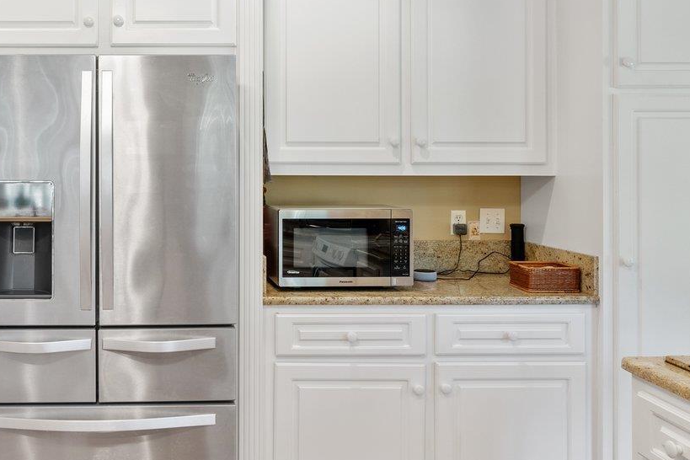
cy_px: 165
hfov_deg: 46.8
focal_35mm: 40
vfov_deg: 33.2
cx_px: 177
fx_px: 767
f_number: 9
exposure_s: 1/1.67
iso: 250
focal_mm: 16
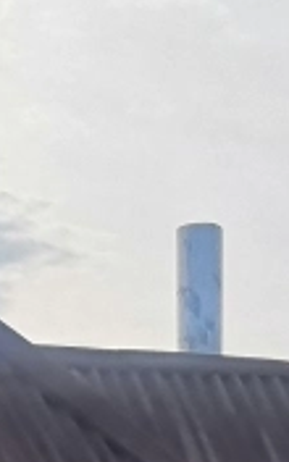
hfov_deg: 6.3
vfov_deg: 9.1
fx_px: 2571
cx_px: -173
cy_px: 1148
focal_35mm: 204
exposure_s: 1/1488
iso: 50
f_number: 1.8
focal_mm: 3.95
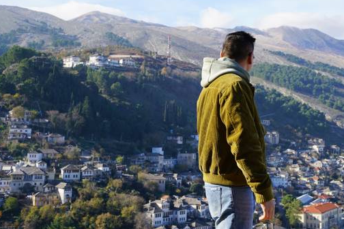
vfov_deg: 26.8
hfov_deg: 39.0
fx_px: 478
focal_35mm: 50
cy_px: 78
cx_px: 237
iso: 100
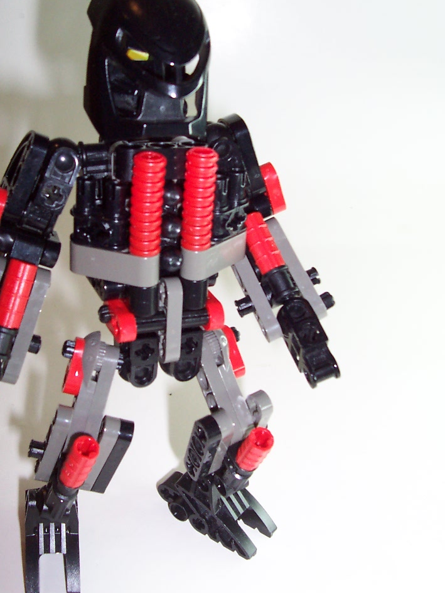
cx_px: 187
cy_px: 274
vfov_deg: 40.4
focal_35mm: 47
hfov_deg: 30.8
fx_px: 805
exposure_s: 1/60
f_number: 2.8
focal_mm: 5.6
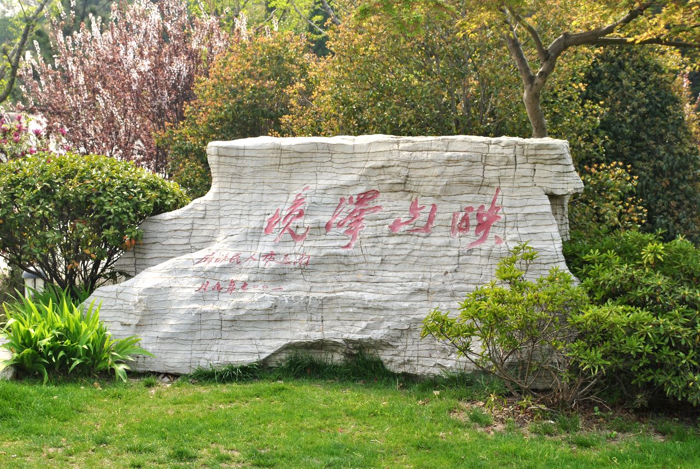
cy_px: 234
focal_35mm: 69
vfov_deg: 19.8
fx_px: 1343
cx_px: 350
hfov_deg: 29.2
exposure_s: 1/200
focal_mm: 46
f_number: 10
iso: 200
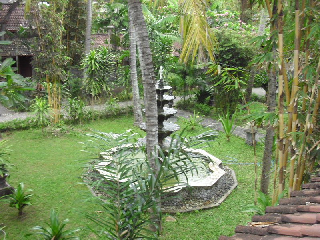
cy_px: 120
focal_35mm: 38
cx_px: 160
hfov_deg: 49.0
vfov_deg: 37.7
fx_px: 351
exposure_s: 1/125
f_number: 2.8
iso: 100
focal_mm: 6.2
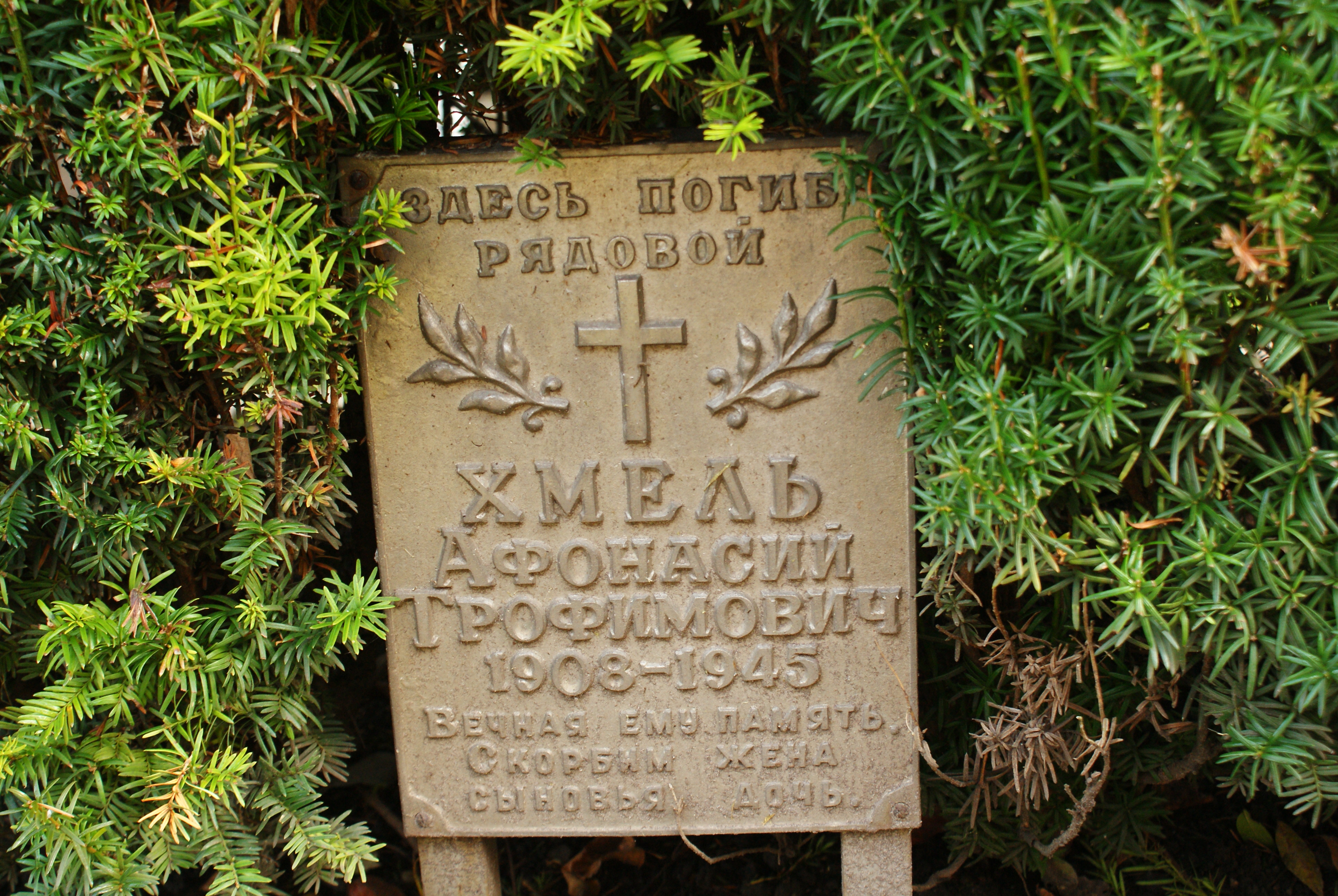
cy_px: 448
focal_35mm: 52
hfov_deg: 37.8
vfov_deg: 25.8
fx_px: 1954
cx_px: 669
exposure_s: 1/40
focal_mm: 35
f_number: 5.6
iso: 400
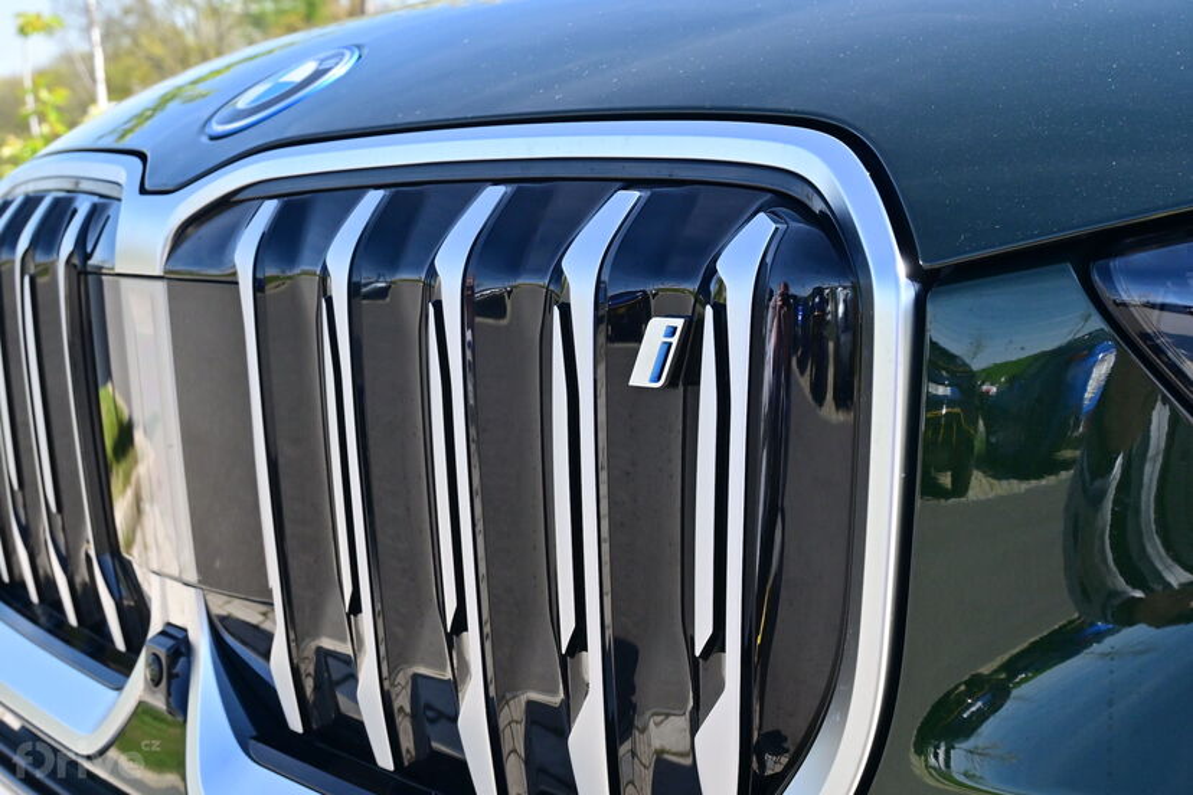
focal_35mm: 56
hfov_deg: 35.9
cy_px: 398
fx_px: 1839
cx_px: 596
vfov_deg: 24.4
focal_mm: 37
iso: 800
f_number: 11
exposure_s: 1/500
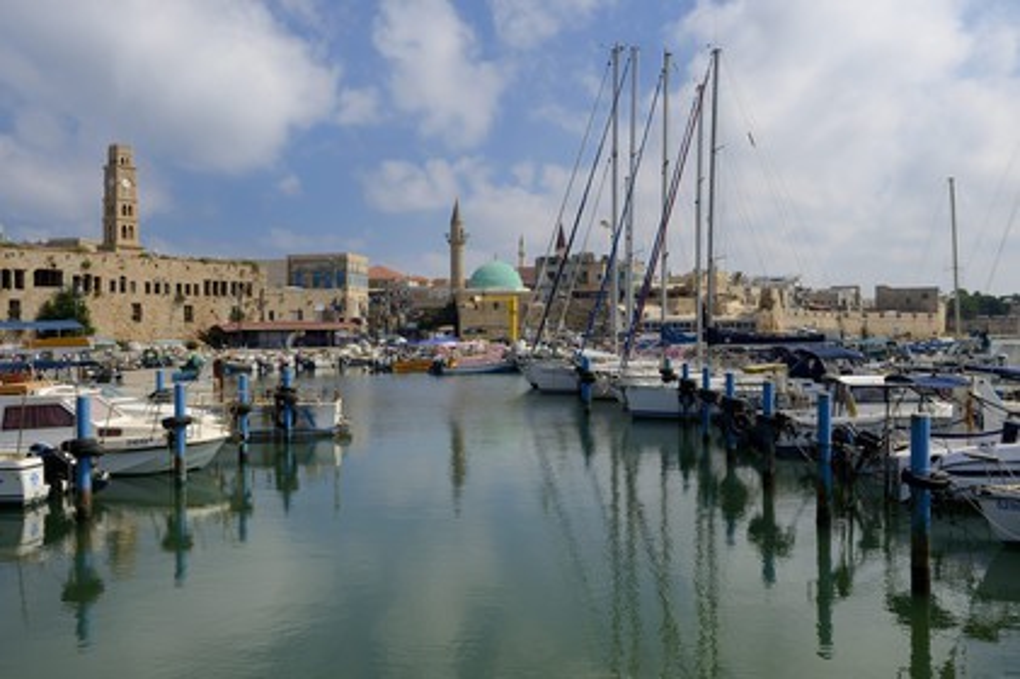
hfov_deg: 58.8
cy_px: 340
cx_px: 510
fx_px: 906
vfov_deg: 41.1
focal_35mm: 32
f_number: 13
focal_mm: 32
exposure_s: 1/160
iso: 100
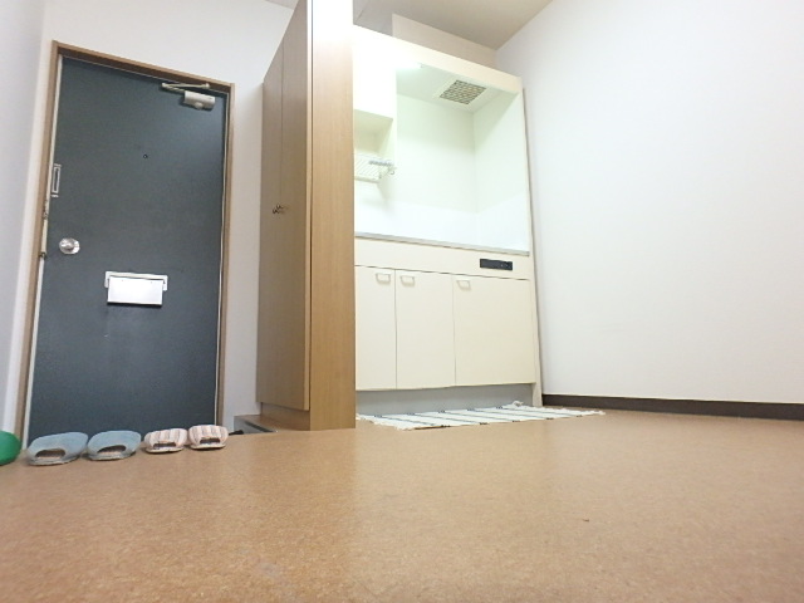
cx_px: 402
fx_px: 488
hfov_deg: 79.0
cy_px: 302
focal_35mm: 21
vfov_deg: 63.4
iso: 500
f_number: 3.5
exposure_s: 1/30
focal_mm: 3.7
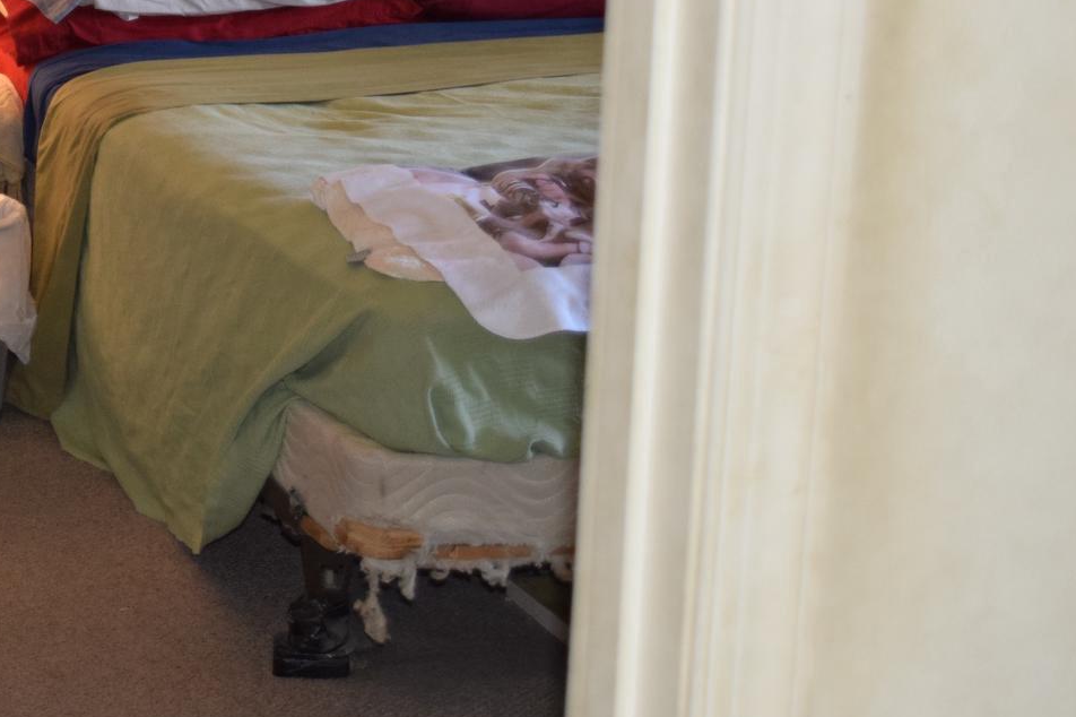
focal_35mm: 100
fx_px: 2990
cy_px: 57
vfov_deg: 13.5
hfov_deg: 19.6
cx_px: -70
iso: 900
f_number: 4.2
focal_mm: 31
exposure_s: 1/60
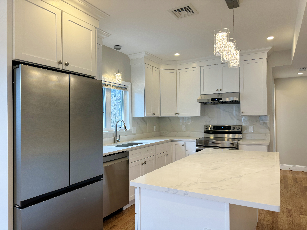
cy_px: 115
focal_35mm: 24
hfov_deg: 71.6
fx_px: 213
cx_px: 154
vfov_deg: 56.8
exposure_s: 1/120
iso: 50
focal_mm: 6.86
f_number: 1.78
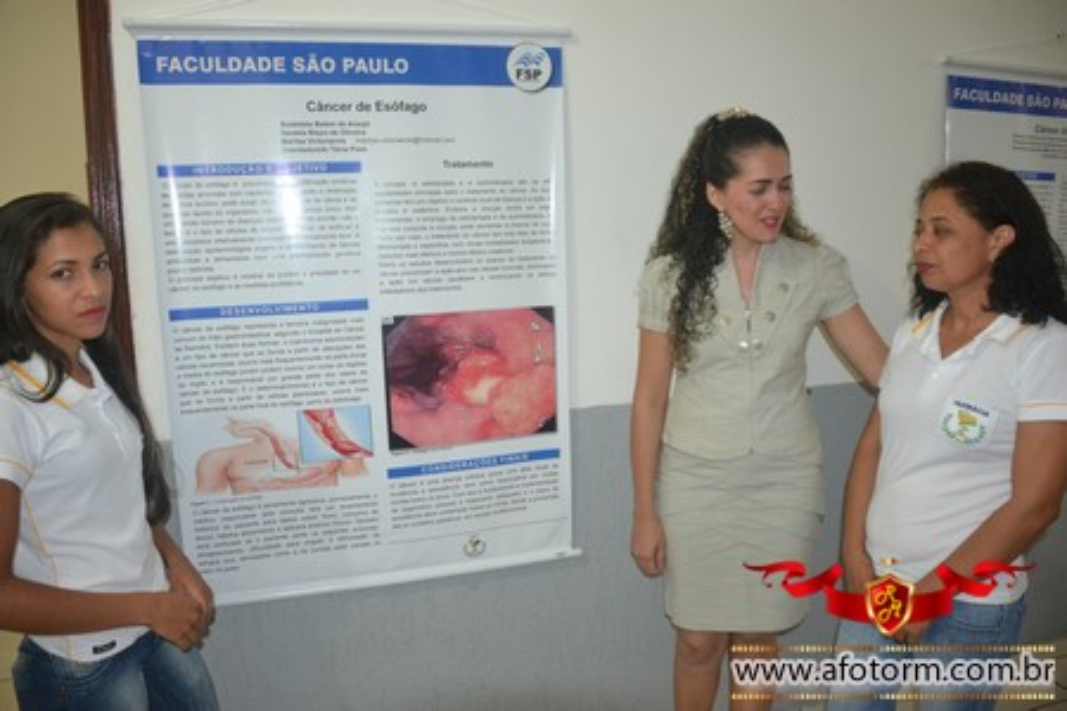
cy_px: 356
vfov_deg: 43.6
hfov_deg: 61.9
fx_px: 889
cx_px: 534
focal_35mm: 30
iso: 1800
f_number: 3.5
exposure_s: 1/60
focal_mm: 20
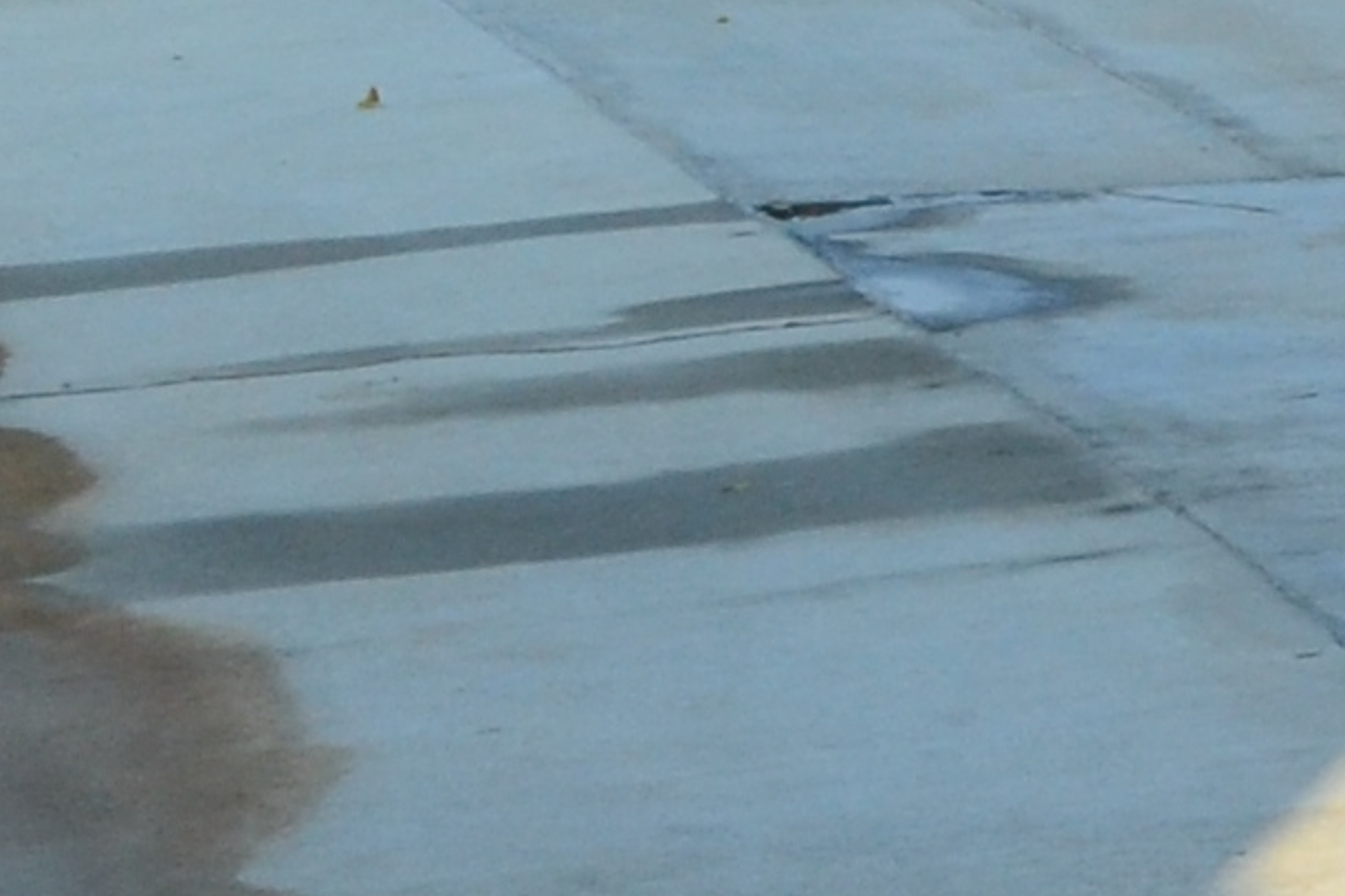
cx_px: 4473
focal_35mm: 317
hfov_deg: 5.9
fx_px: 11840
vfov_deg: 4.3
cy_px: -962
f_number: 10
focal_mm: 28
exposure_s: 1/250
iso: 400
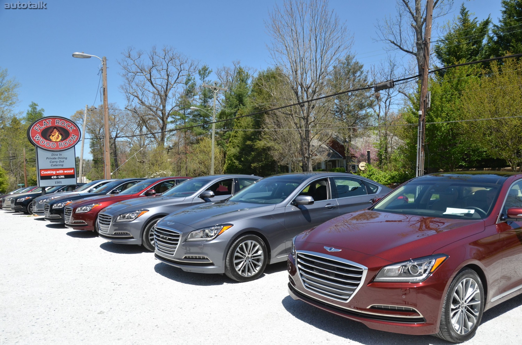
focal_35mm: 30
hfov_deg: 62.0
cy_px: 172
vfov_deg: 43.4
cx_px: 261
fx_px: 434
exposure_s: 1/1600
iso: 400
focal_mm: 20
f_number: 5.6
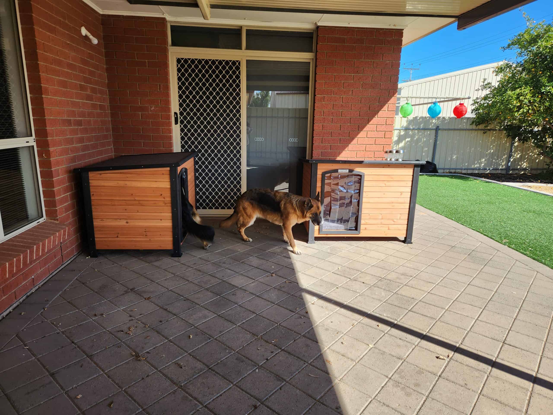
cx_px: 276
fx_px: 367
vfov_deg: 58.9
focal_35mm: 23
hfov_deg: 73.9
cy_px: 208
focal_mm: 5.4
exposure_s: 1/438
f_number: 1.8
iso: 20
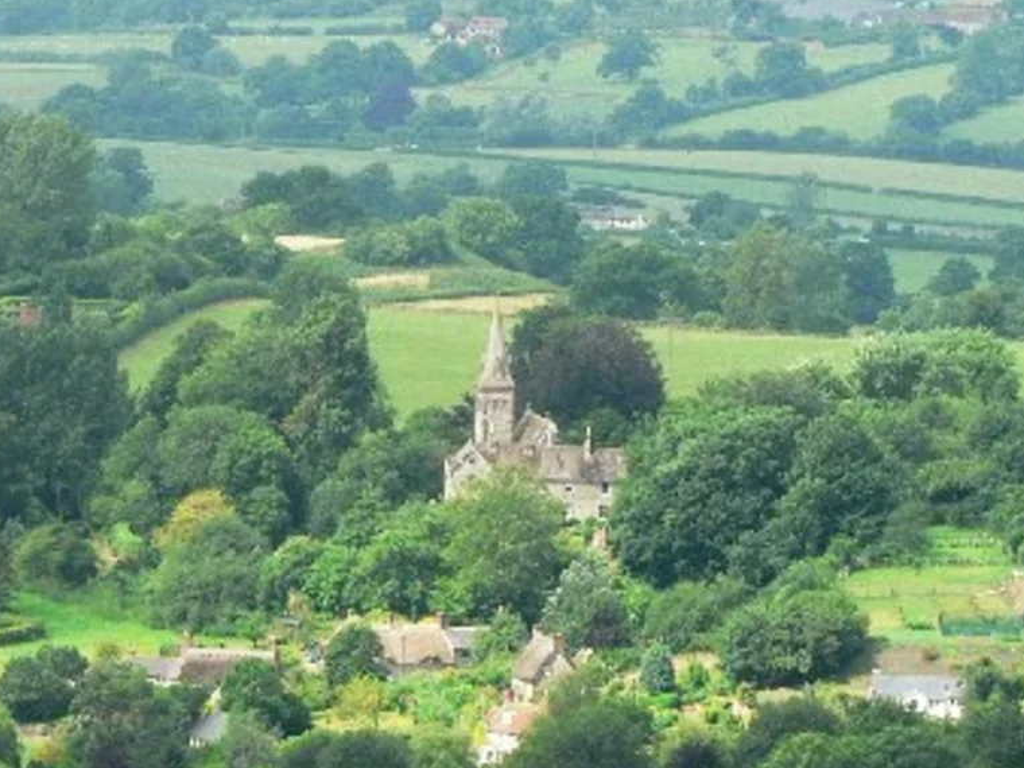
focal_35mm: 436
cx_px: 311
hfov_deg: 4.5
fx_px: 12898
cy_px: 430
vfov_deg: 3.4
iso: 80
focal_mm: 38.3
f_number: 4
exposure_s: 1/200
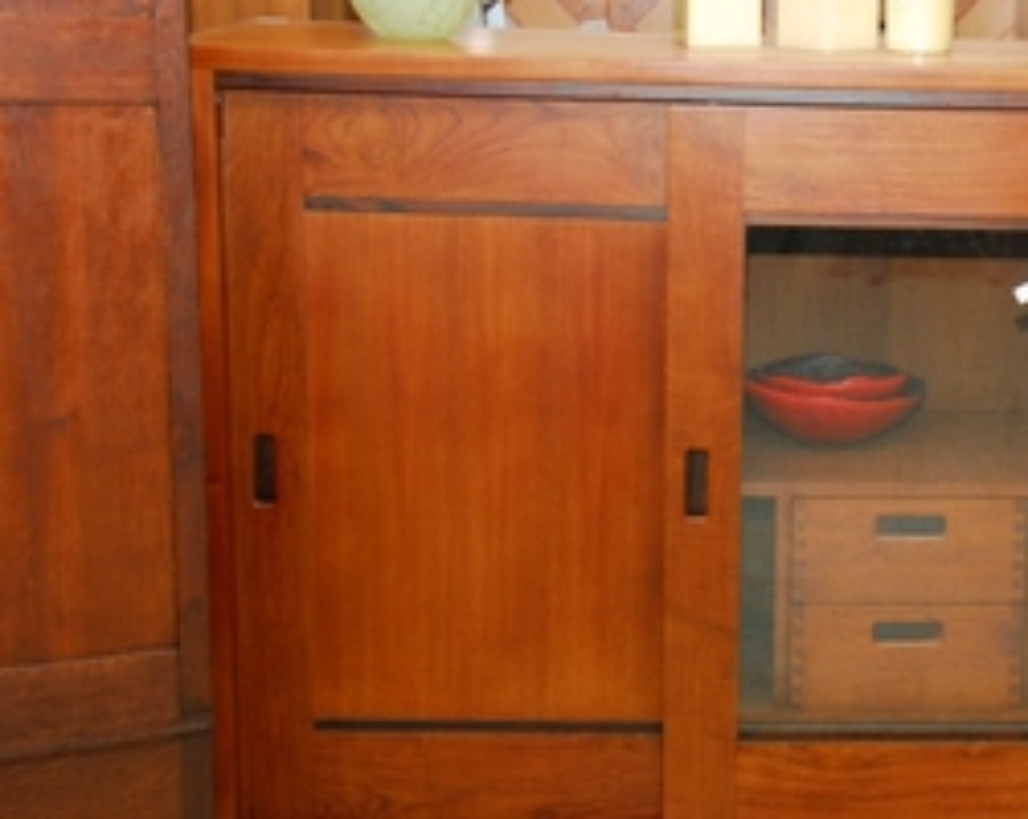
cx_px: 909
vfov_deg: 18.9
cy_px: 412
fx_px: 2461
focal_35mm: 81
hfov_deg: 23.0
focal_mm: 32
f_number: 5.6
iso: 320
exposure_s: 1/40
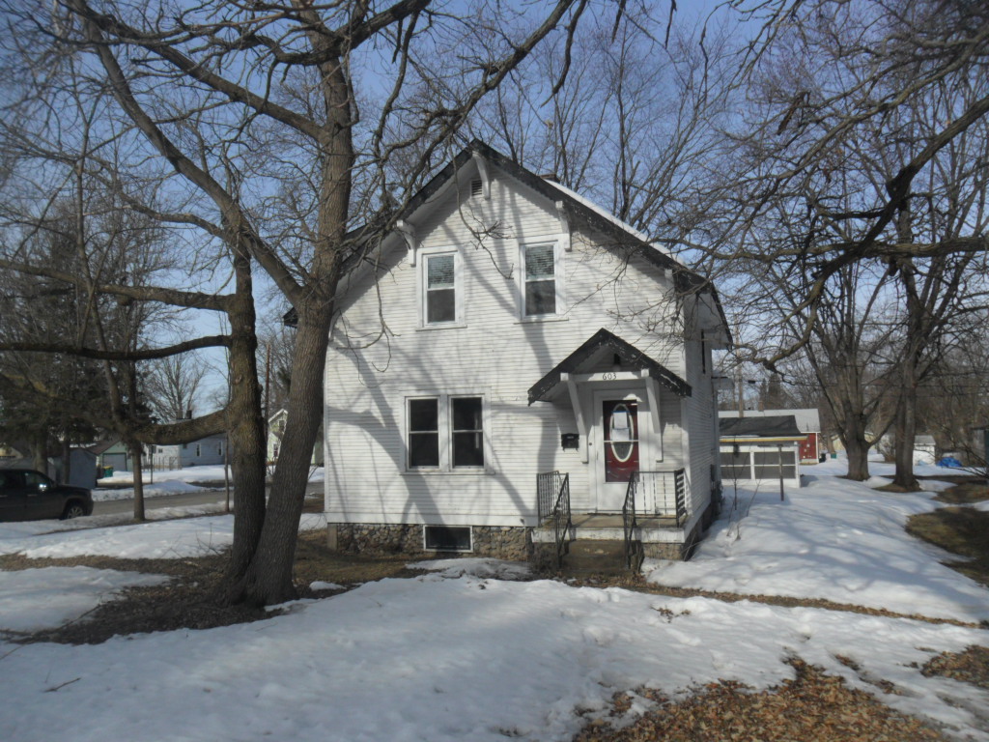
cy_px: 371
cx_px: 494
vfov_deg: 51.4
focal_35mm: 27
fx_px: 771
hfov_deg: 65.3
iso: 100
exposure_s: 1/250
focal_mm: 4.9
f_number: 8.9
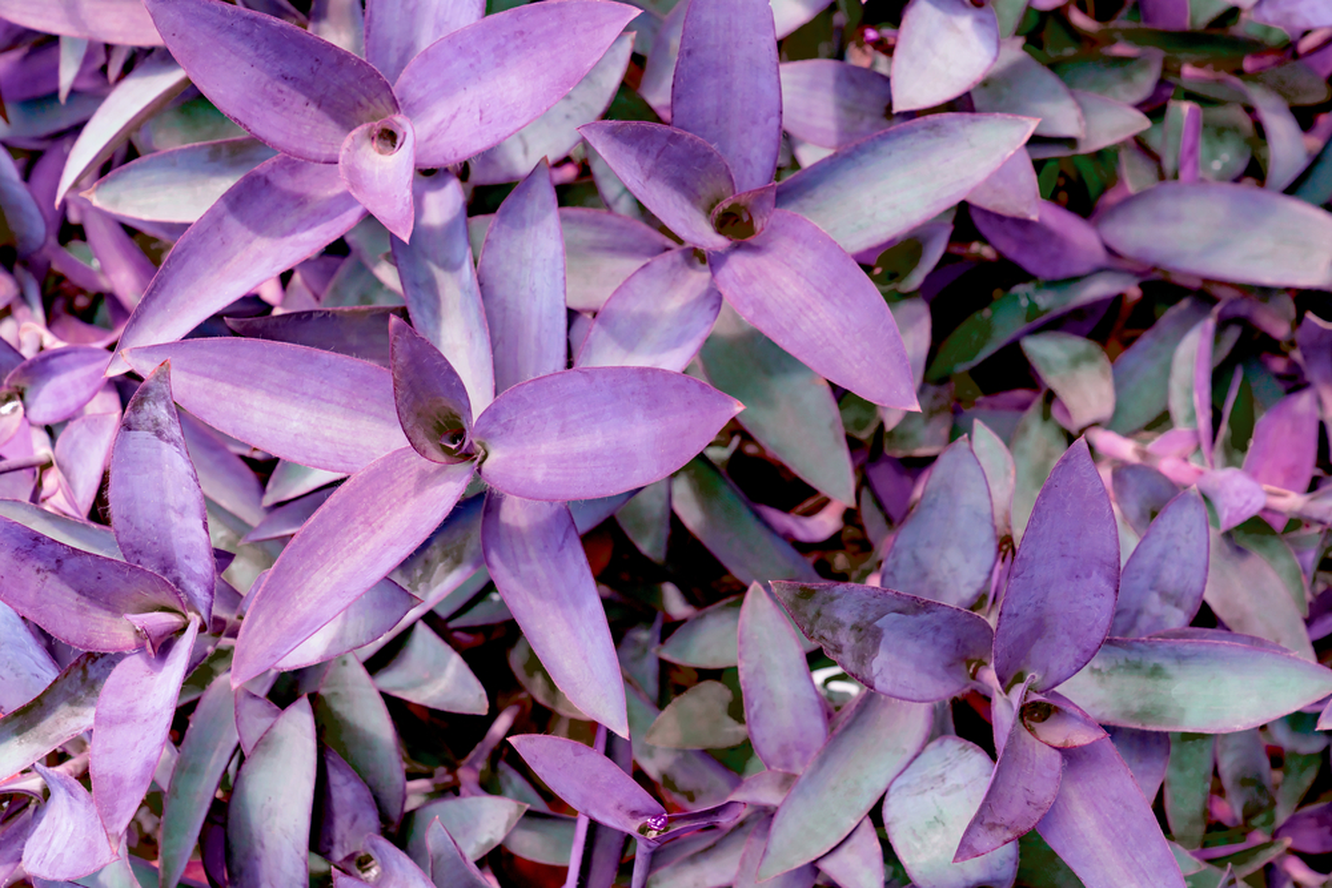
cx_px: 666
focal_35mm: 70
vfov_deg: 19.5
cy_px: 444
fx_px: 2590
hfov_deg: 28.8
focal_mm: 70
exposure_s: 1/200
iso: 200
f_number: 9
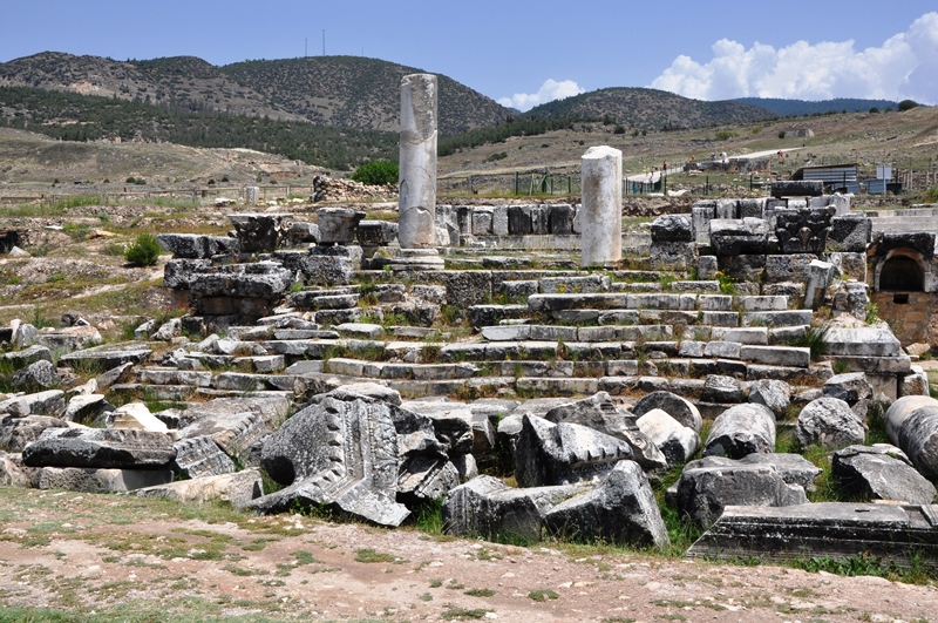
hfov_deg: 46.5
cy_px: 312
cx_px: 469
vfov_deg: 31.8
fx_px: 1093
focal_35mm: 42
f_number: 14
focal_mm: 28
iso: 200
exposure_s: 1/200
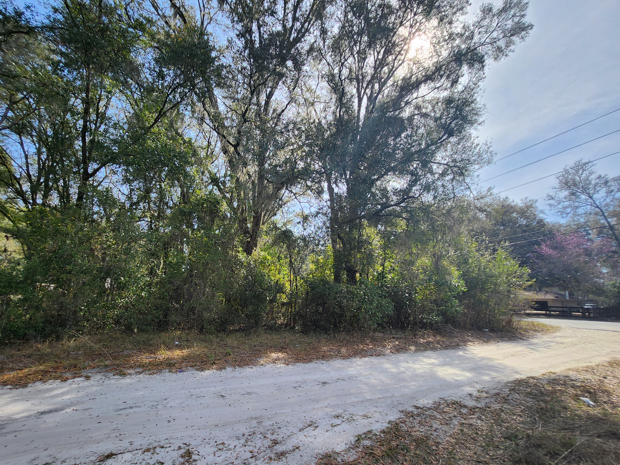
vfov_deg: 85.6
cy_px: 242
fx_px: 251
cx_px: 290
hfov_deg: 101.9
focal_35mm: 14
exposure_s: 1/671
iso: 32
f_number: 2.2
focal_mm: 1.7
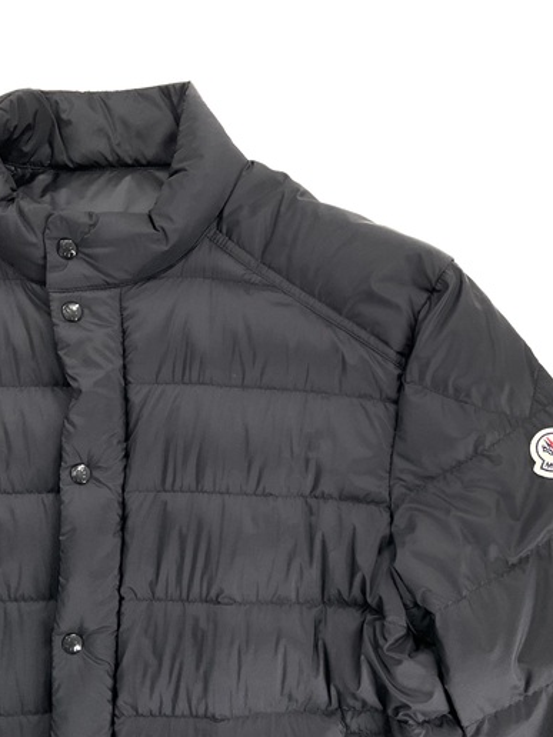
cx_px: 313
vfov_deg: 51.2
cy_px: 420
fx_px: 767
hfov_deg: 39.6
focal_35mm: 36
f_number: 1.8
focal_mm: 3
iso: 40
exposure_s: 1/120
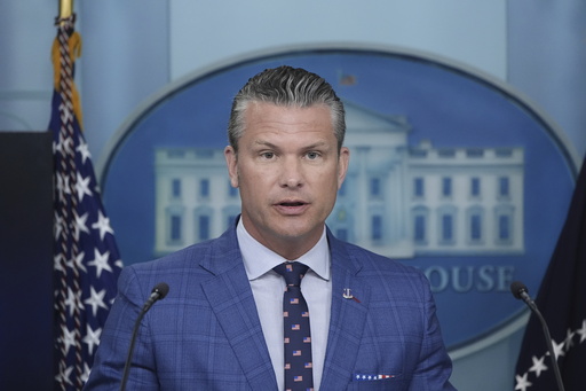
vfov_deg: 4.2
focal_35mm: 324
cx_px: 293
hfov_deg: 6.4
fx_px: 5272
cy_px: 196
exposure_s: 1/400
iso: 4000
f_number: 5.6
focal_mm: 324
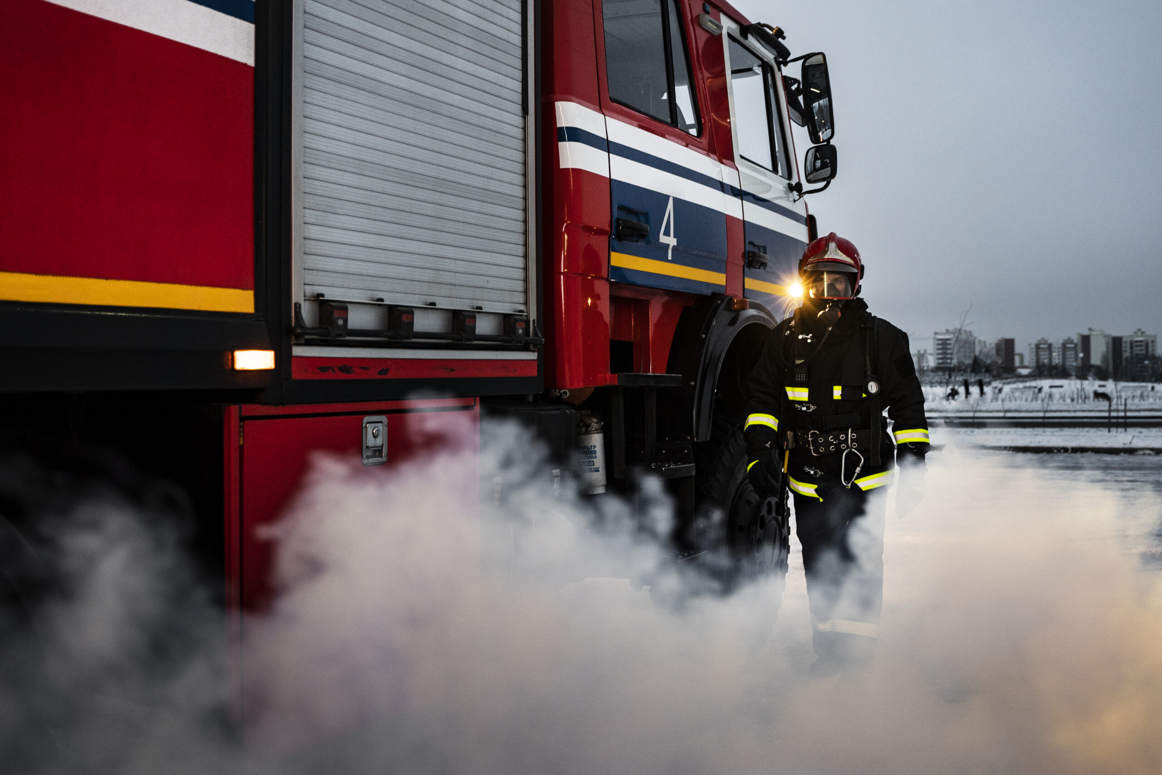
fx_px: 968
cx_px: 581
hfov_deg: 61.9
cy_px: 388
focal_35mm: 30
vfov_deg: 43.6
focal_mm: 30
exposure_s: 1/250
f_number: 2.8
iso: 1000
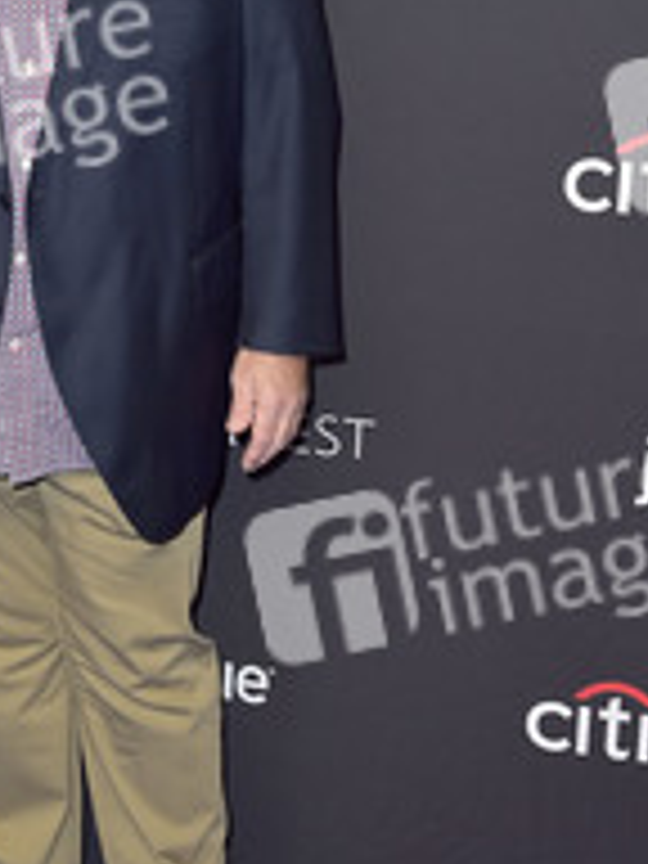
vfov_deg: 25.6
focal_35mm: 76
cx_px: 70
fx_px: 1897
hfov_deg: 19.1
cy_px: 333
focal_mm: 38
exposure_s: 1/250
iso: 250
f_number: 5.6
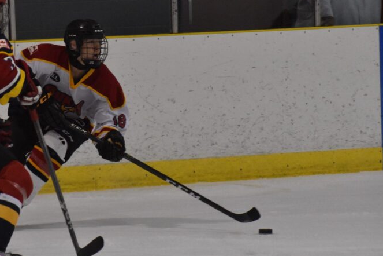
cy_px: 110
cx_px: 96
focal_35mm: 394
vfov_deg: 3.5
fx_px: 4191
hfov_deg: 5.2
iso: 5000
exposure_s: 1/500
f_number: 9
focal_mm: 170
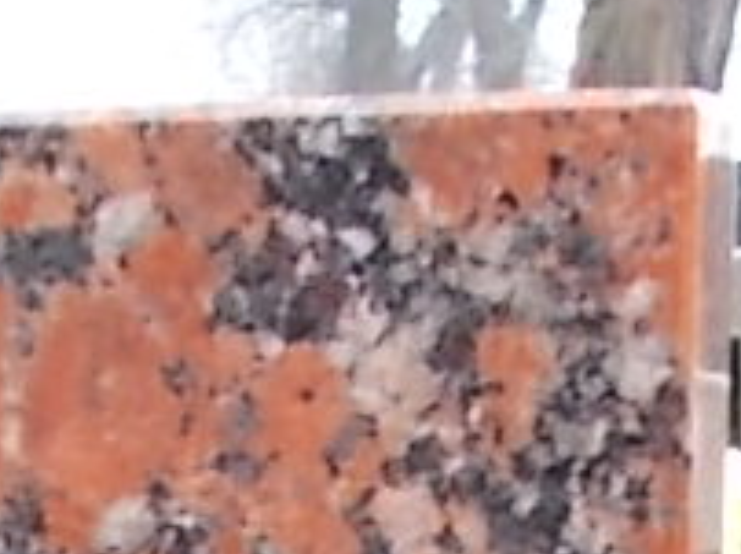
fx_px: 4404
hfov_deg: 9.6
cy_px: 1967
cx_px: 62
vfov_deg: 6.3
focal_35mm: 206
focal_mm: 4.6
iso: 80
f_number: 3.2
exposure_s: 1/60
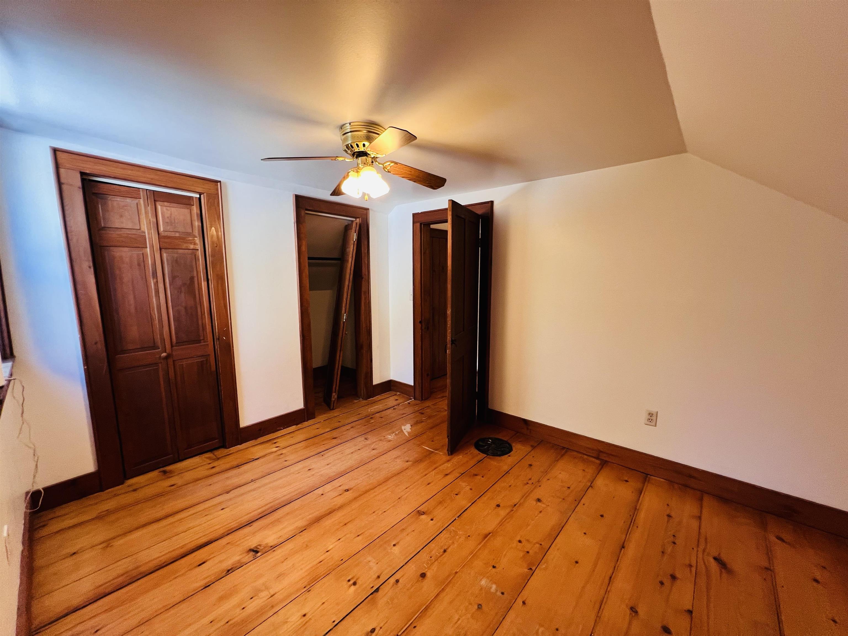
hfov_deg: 106.2
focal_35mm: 13
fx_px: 318
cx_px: 424
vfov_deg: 89.9
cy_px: 318
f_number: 1.8
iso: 125
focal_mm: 1.57
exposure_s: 1/60
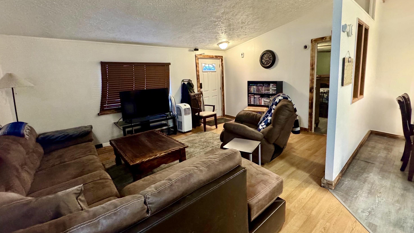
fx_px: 176
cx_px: 217
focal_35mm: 16
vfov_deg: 66.9
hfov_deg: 99.3
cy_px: 103
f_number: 2.2
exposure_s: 1/60
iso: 640
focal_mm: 2.22
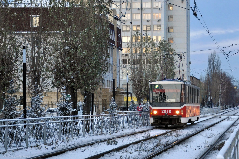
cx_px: 120
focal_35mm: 60
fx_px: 398
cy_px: 80
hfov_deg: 33.4
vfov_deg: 22.6
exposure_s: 1/100
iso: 400
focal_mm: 40
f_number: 4.5
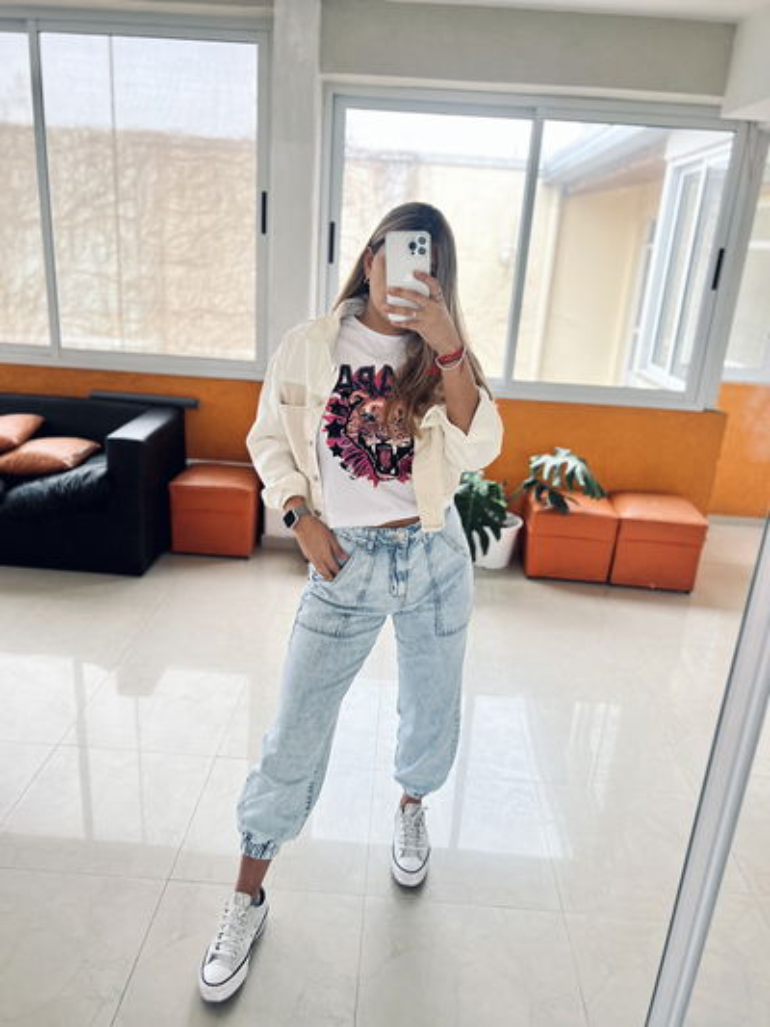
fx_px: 771
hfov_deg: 53.1
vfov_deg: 67.3
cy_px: 514
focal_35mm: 26
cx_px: 385
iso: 200
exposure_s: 1/60
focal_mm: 5.7
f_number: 1.5
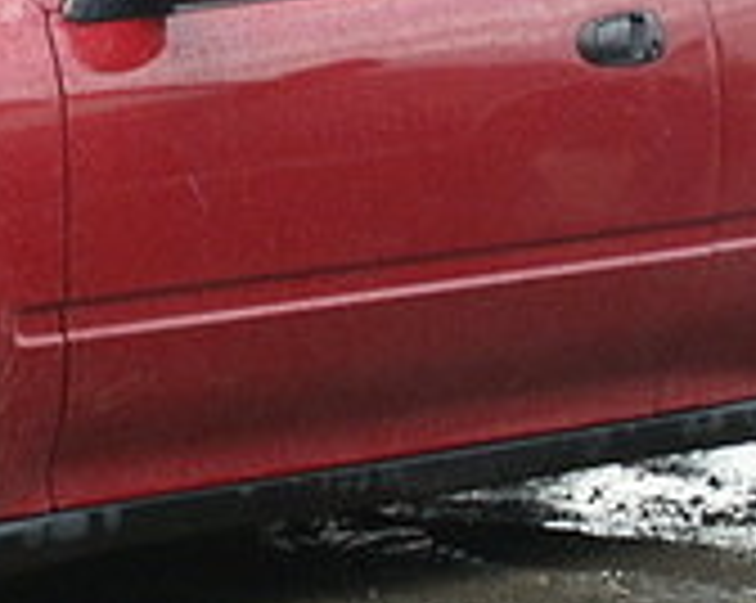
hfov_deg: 6.3
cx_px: -230
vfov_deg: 5.1
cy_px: 292
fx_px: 6772
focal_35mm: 303
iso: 100
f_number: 8
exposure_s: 1/90
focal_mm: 16.21
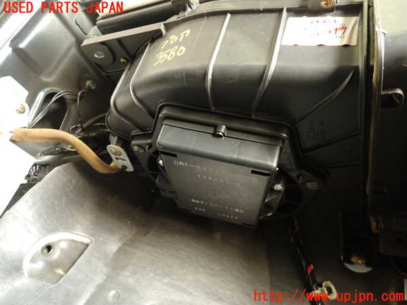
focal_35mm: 25
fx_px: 294
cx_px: 204
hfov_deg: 69.4
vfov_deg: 54.9
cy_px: 152
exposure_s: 1/30
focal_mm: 4.5
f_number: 2
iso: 400
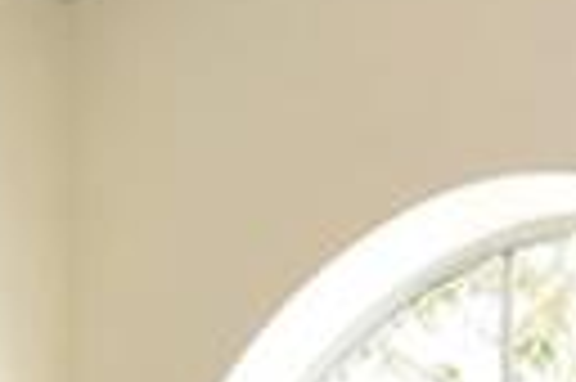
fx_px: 1918
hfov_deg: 16.9
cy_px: 1382
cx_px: 464
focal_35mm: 120
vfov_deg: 8.2
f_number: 5.6
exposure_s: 1/60
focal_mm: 10
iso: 800
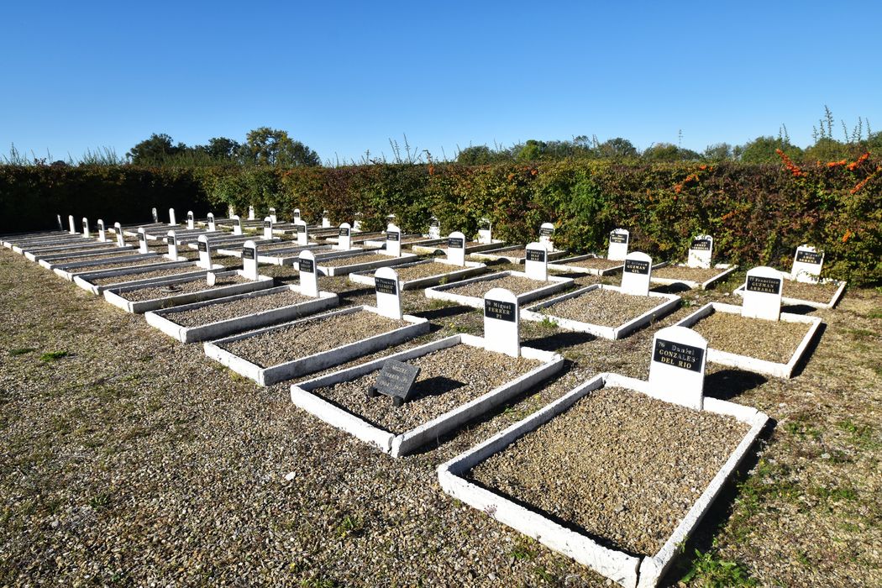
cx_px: 441
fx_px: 514
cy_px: 294
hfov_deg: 81.2
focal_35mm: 21
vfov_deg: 59.5
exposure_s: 1/400
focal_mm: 14
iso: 200
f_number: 10
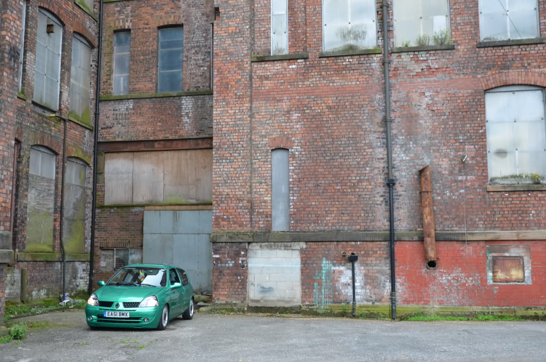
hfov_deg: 51.4
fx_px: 568
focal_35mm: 38
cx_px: 273
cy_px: 181
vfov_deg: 35.3
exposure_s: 1/125
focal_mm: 25
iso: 320
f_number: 5.6
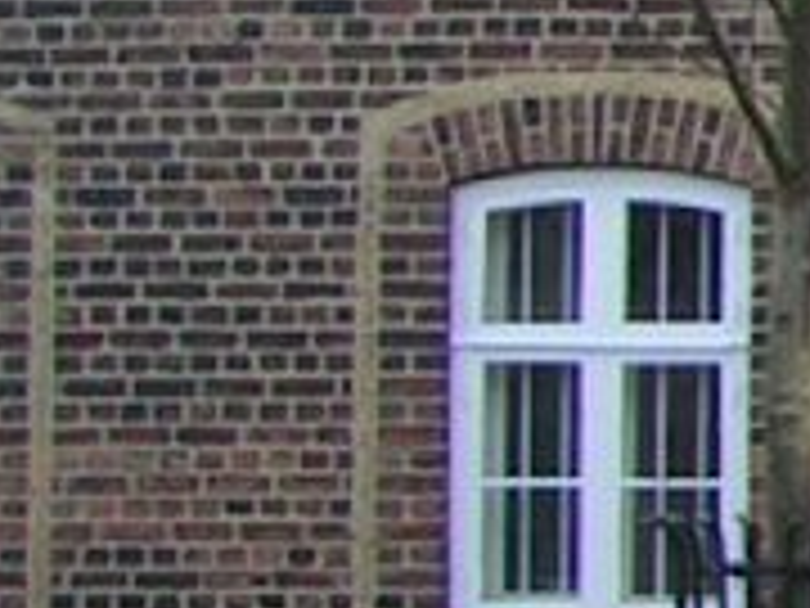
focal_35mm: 270
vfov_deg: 5.5
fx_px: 6318
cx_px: 2768
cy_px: -131
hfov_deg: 6.4
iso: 50
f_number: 5.6
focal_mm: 5.8
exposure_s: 1/80
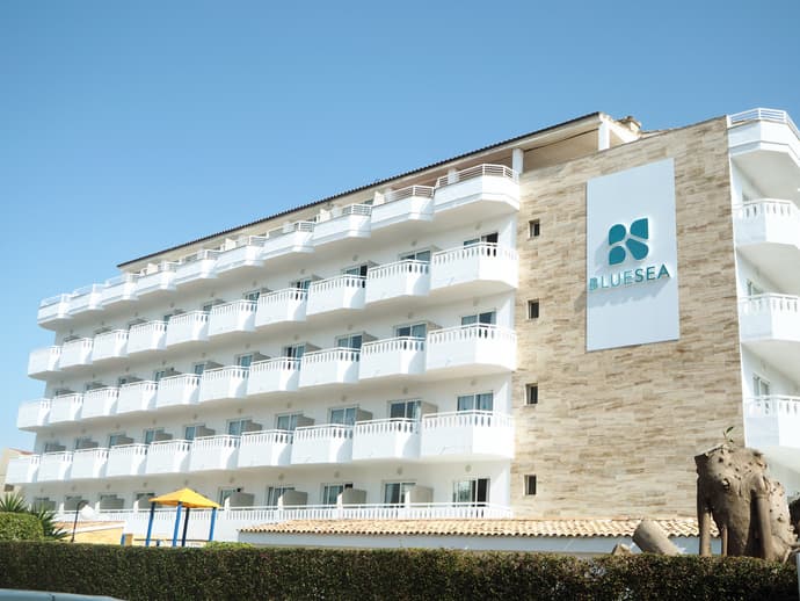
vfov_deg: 37.7
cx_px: 400
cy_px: 300
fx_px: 879
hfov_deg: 49.0
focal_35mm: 38
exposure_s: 1/1600
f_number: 5.6
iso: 320
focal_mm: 19
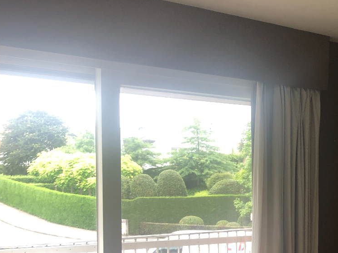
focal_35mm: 54
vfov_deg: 26.4
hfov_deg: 33.4
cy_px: 208
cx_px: 312
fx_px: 527
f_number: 1.8
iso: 25
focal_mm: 3.99
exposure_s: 1/50
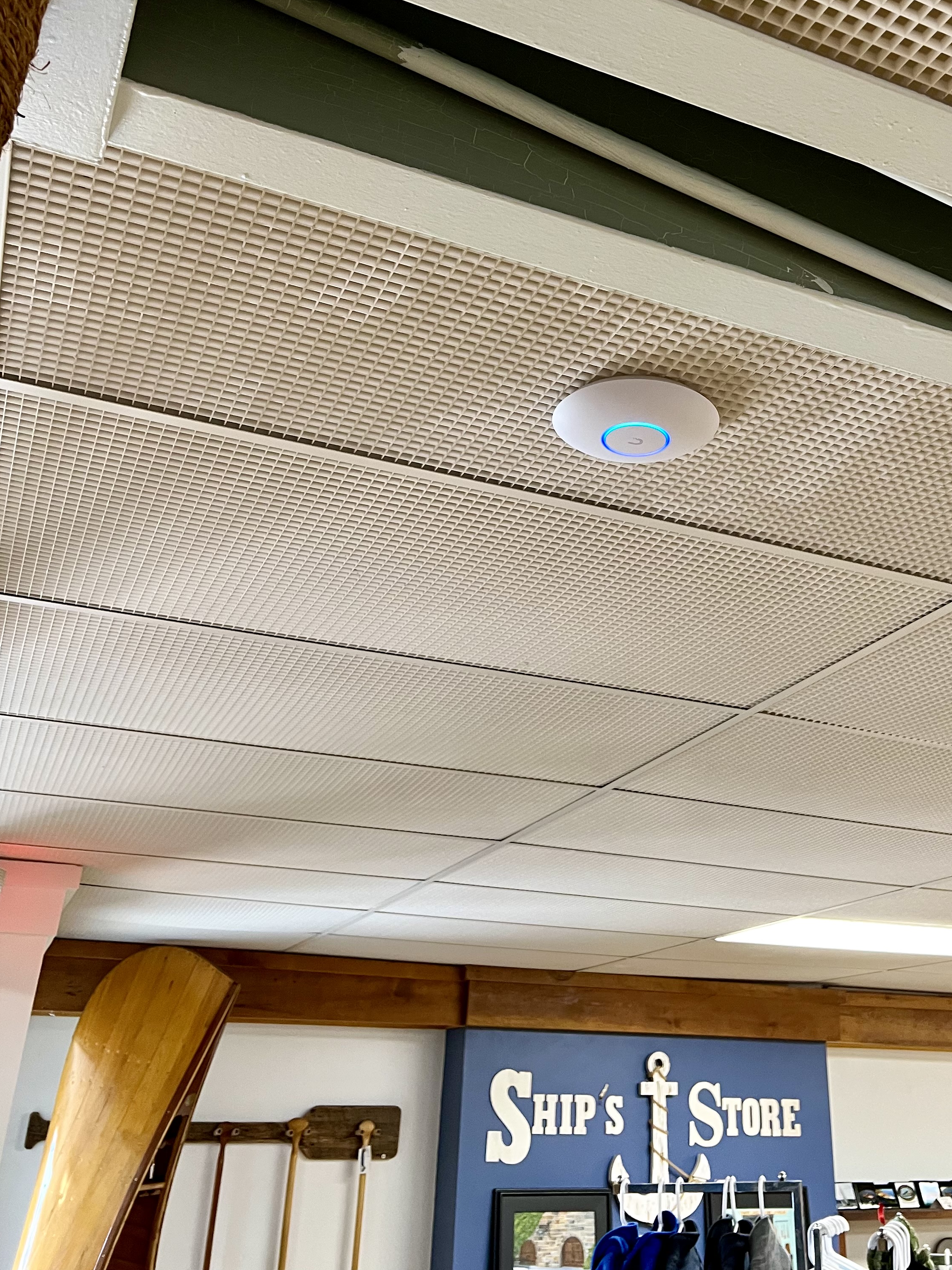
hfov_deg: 40.2
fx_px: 1284
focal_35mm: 35
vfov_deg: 51.6
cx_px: 636
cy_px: 417
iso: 200
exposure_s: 1/60
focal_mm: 5.7
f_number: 1.5
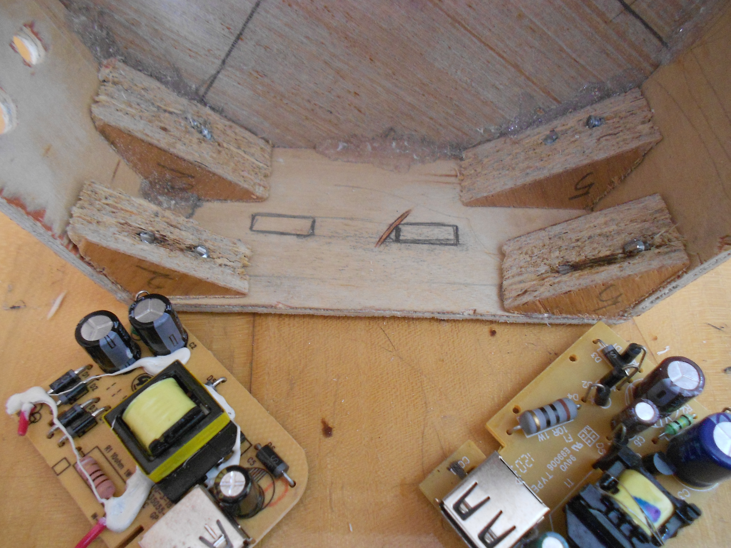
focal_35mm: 26
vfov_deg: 53.1
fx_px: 549
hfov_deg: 67.3
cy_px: 274
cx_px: 366
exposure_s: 1/13
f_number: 3.2
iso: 400
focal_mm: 4.6
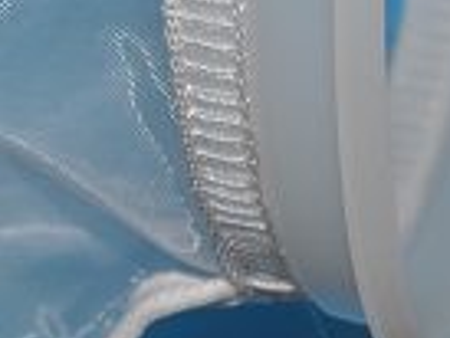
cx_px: -16
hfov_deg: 6.9
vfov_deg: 5.2
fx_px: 3697
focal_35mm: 284
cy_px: -241
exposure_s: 1/60
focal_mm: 45
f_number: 4.8
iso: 200
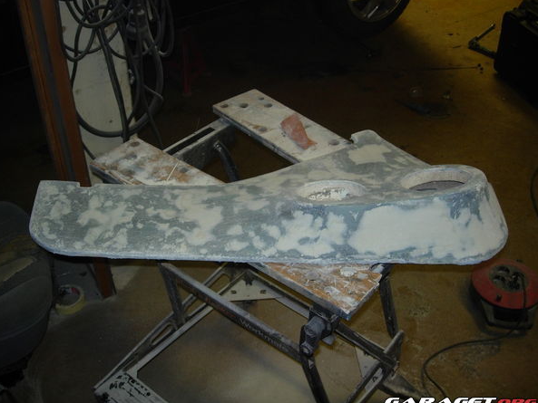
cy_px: 194
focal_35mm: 41
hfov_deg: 45.7
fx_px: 637
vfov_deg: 35.1
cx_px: 249
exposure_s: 1/64
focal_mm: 7.8
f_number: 2.8
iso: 79
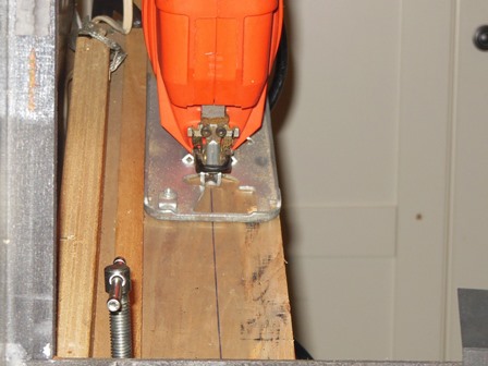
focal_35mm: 87
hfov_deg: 22.5
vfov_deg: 17.0
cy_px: 183
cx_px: 244
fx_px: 1226
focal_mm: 15.5
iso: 250
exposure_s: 1/60
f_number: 4.6
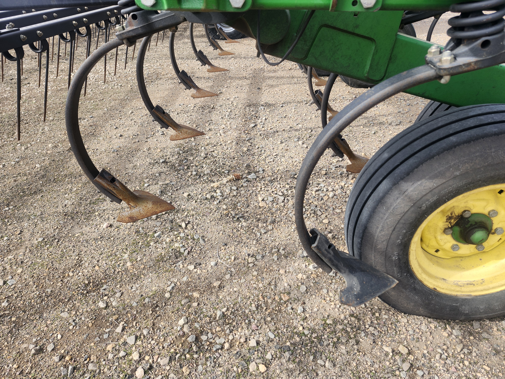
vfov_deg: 58.9
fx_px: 336
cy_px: 190
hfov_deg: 73.9
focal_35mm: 23
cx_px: 252
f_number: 1.8
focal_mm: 5.54
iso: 25
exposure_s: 1/314
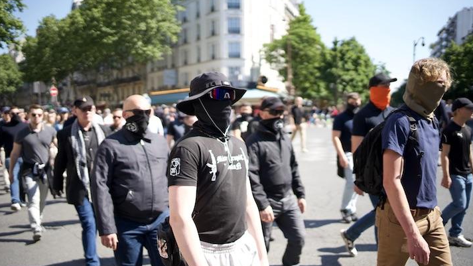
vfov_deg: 31.9
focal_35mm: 37
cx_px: 236
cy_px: 153
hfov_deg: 54.0
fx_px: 464
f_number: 1.8
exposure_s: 1/8000
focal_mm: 35
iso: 800
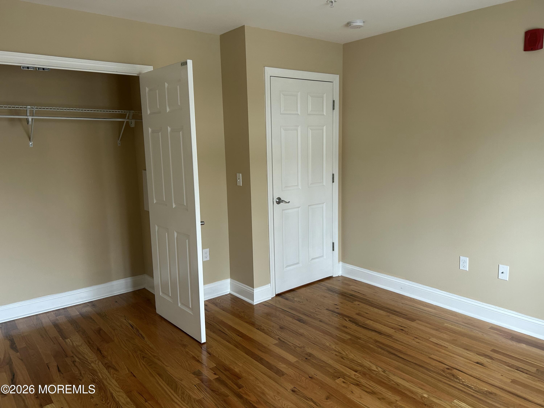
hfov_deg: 67.3
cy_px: 204
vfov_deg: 53.1
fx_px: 409
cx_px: 272
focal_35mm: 26
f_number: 1.5
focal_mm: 5.7
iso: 125
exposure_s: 1/60
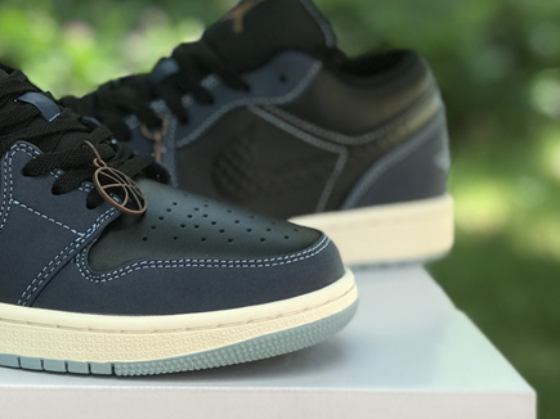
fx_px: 1569
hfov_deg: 20.0
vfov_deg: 15.2
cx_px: 104
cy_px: 98
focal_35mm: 97
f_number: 2.8
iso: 32
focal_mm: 6.6
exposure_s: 1/100
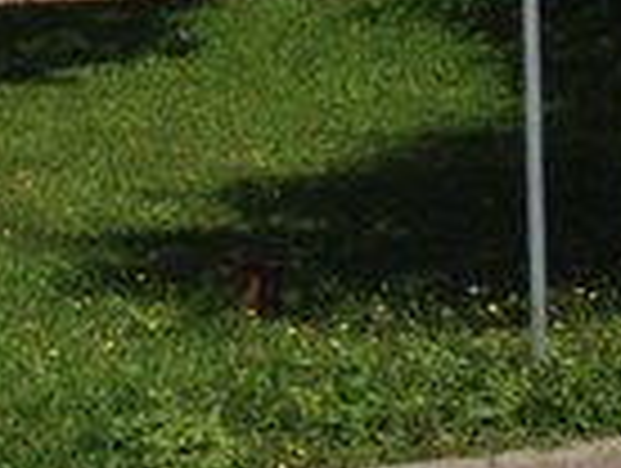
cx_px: -616
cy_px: -270
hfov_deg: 11.1
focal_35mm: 162
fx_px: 2911
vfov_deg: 8.9
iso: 50
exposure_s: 1/3460
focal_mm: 4.28
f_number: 2.4
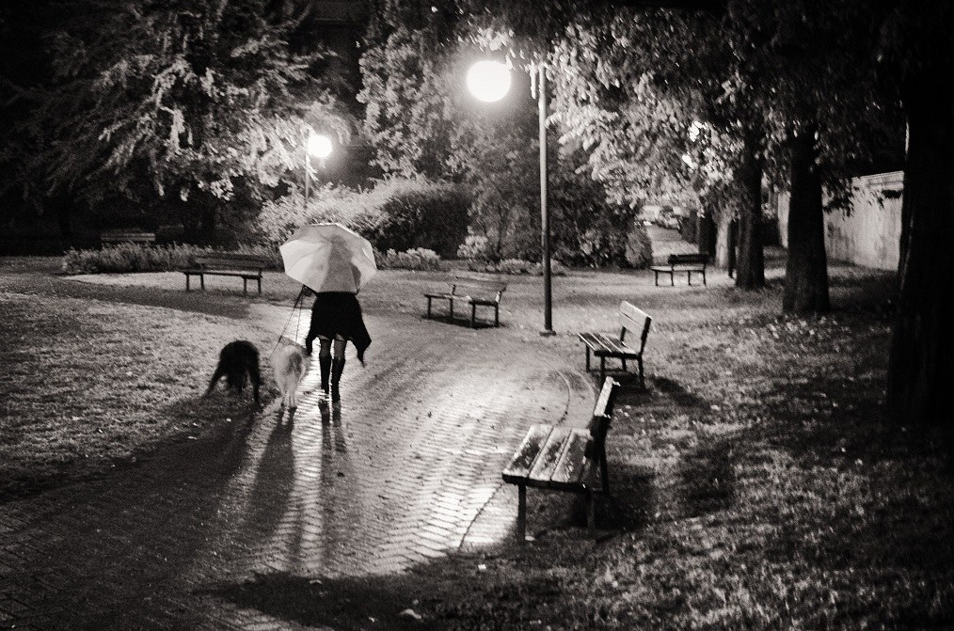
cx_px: 414
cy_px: 316
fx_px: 1533
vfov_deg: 23.3
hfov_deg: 34.5
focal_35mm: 58
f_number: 4
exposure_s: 1/6
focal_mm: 32.5
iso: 3200
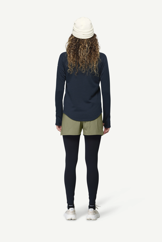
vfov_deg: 28.8
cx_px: 81
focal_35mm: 70
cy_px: 121
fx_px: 472
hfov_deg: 19.5
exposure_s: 1/50
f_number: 6.3
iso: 100
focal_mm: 70
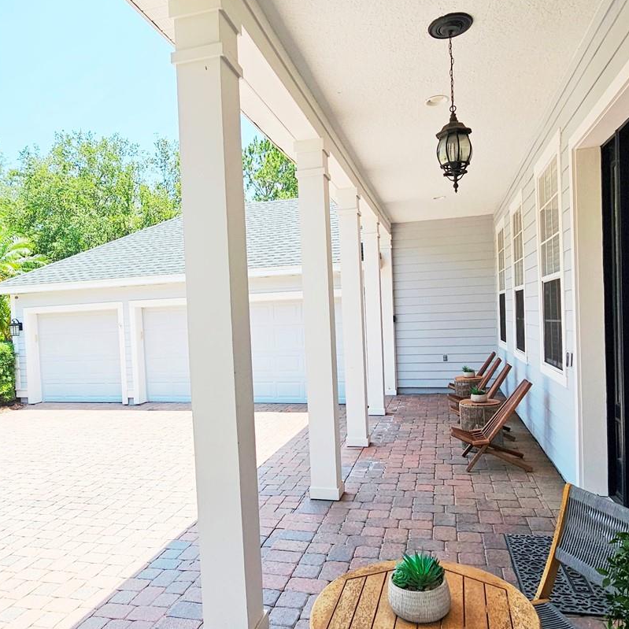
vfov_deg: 67.2
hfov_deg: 67.2
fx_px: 473
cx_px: 292
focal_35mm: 23
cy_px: 322
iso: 50
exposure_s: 1/1135
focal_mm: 2.2
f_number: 2.2
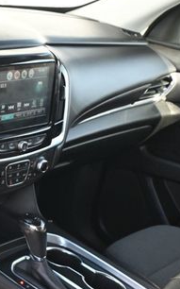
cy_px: 191
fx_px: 515
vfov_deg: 31.0
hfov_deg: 17.6
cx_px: -96
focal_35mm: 66
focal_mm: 20.5
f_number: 3.8
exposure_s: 1/160
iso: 400
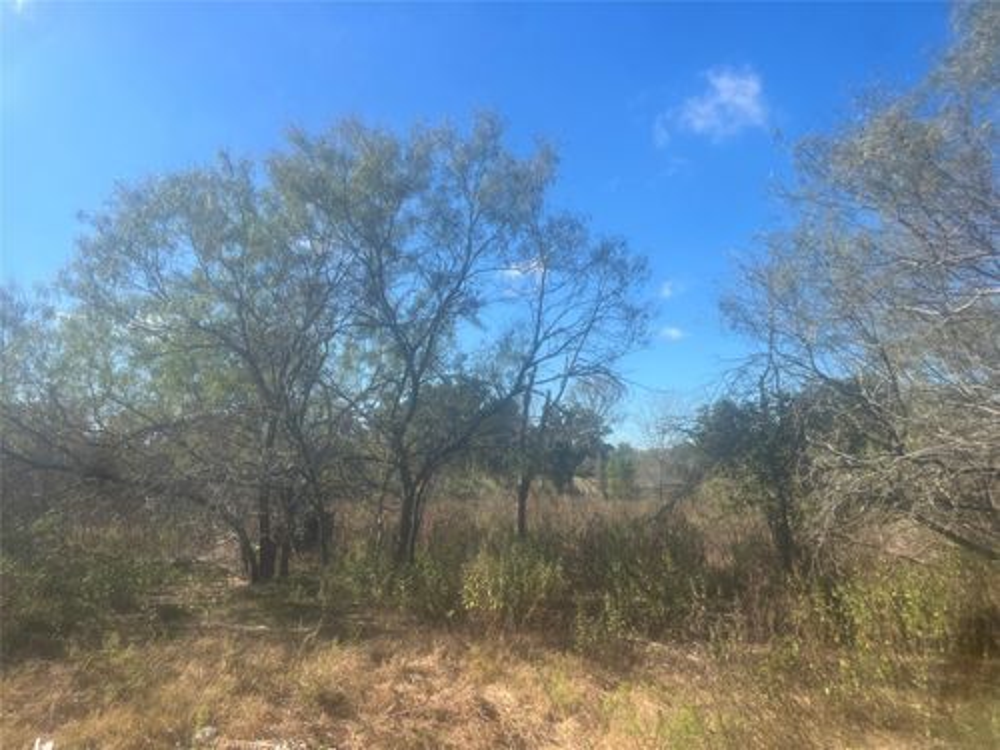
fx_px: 751
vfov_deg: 53.1
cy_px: 375
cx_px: 500
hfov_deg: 67.3
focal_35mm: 26
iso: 50
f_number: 1.5
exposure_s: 1/2457
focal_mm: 5.7
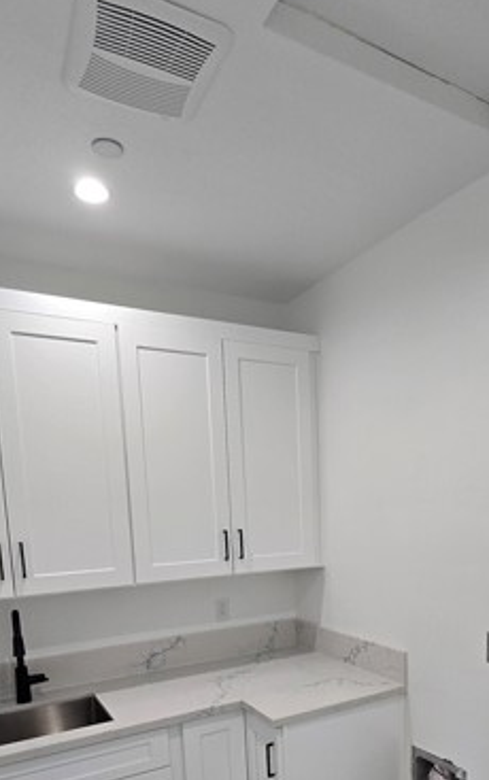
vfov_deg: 70.0
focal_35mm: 24
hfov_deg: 50.9
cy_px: 580
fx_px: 511
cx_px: 289
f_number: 2.2
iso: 80
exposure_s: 1/60
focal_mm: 2.2
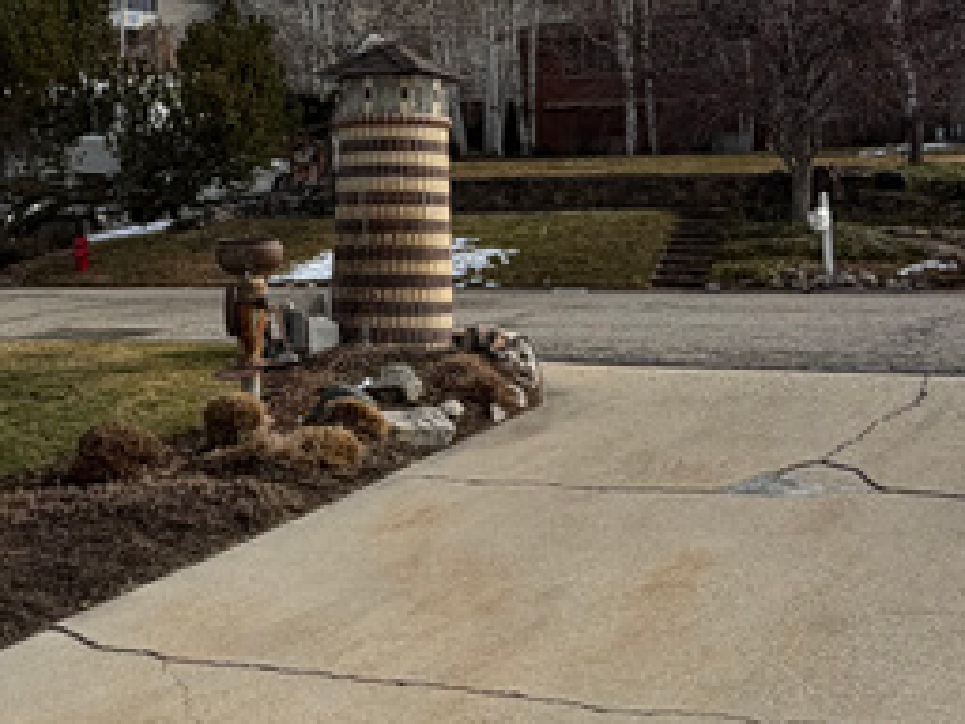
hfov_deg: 33.4
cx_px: 204
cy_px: 234
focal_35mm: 56
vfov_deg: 25.9
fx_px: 1561
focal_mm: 2.22
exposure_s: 1/942
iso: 25
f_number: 2.2
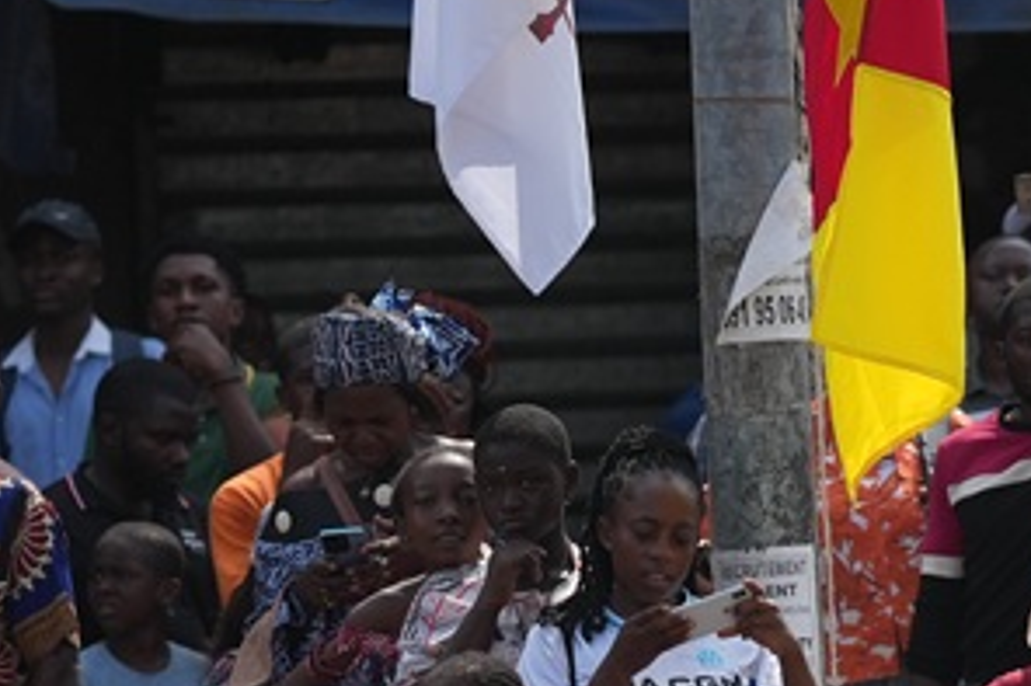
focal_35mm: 584
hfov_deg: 3.5
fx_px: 16715
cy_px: 653
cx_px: 1411
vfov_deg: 2.4
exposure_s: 1/16000
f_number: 1.8
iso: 400
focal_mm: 135
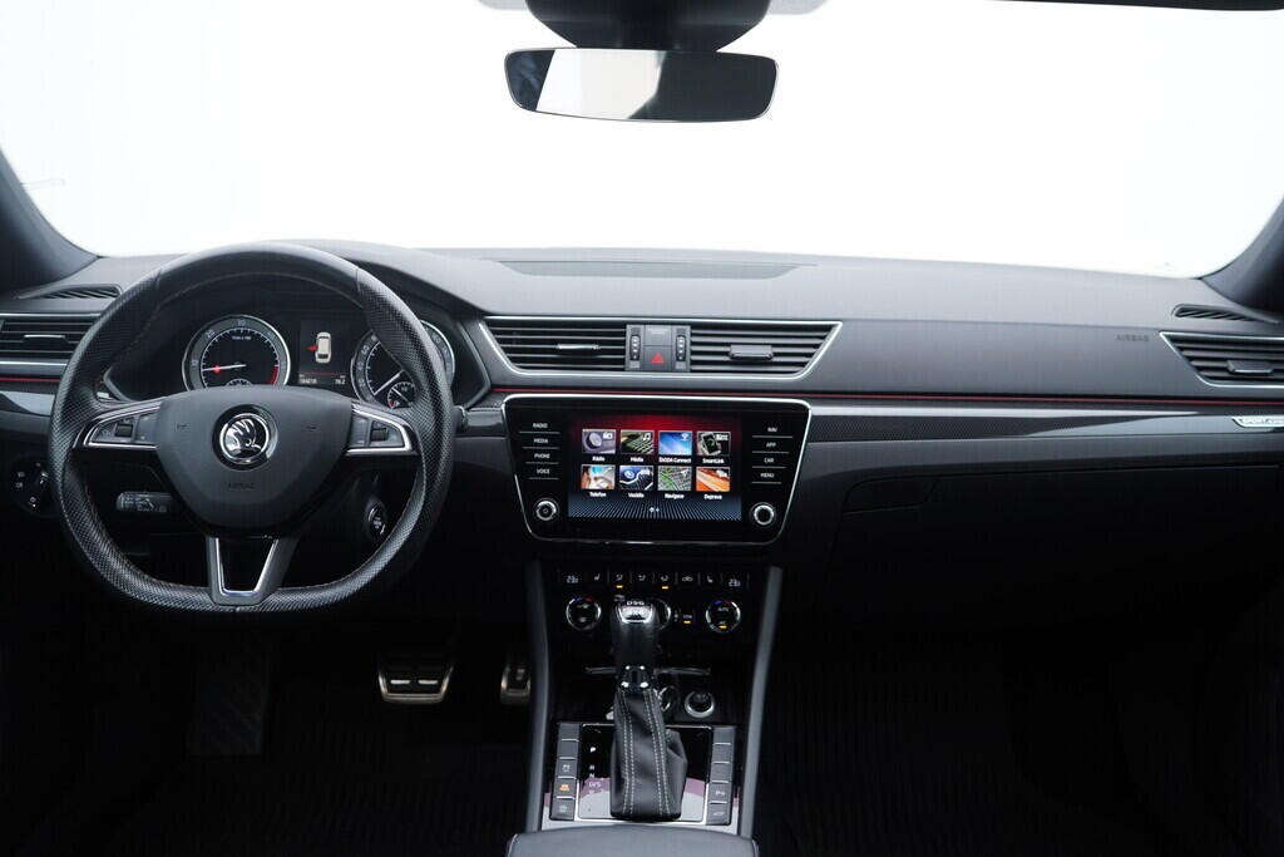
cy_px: 428
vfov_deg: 36.9
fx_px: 1284
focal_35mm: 36
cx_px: 642
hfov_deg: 53.1
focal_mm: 24
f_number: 2.8
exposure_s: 1/40
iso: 160
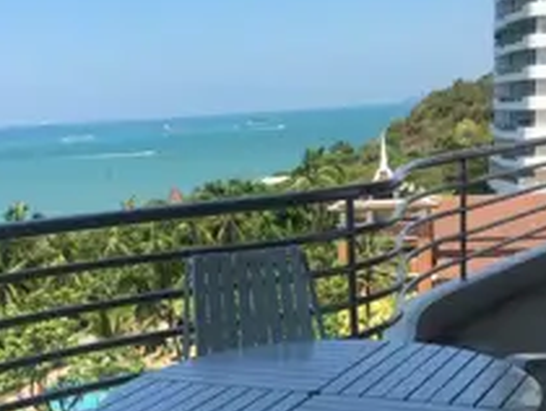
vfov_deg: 24.6
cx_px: 291
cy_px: 360
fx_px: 916
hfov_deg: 33.2
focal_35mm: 58
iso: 25
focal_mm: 4.15
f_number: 2.2
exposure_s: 1/1068
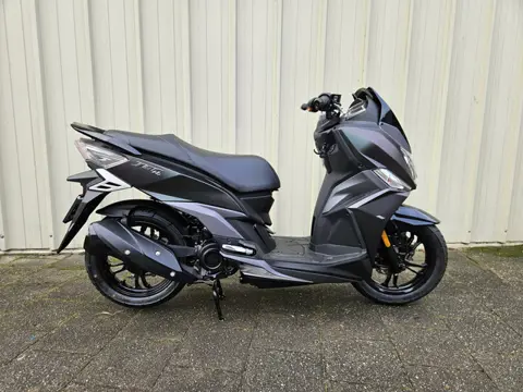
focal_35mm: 23
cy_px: 196
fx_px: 347
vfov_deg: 58.9
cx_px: 262
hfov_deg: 73.9
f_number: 1.8
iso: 100
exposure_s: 1/359
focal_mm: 5.4
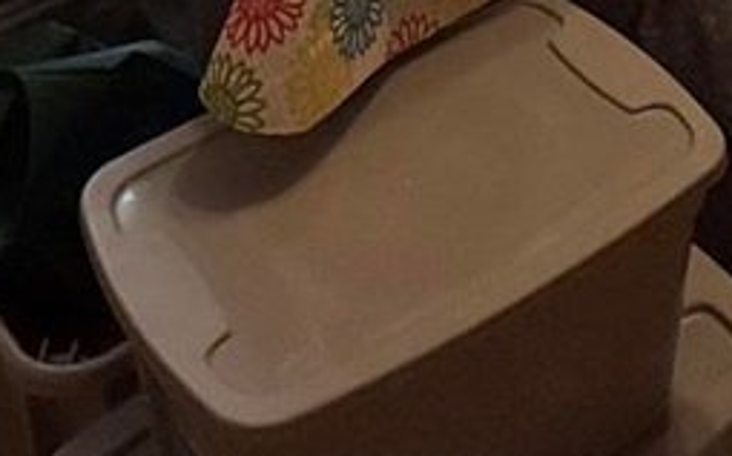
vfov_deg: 11.0
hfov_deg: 23.1
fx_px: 1754
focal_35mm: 88
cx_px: 619
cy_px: -810
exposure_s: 1/120
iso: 160
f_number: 2.2
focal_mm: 2.22
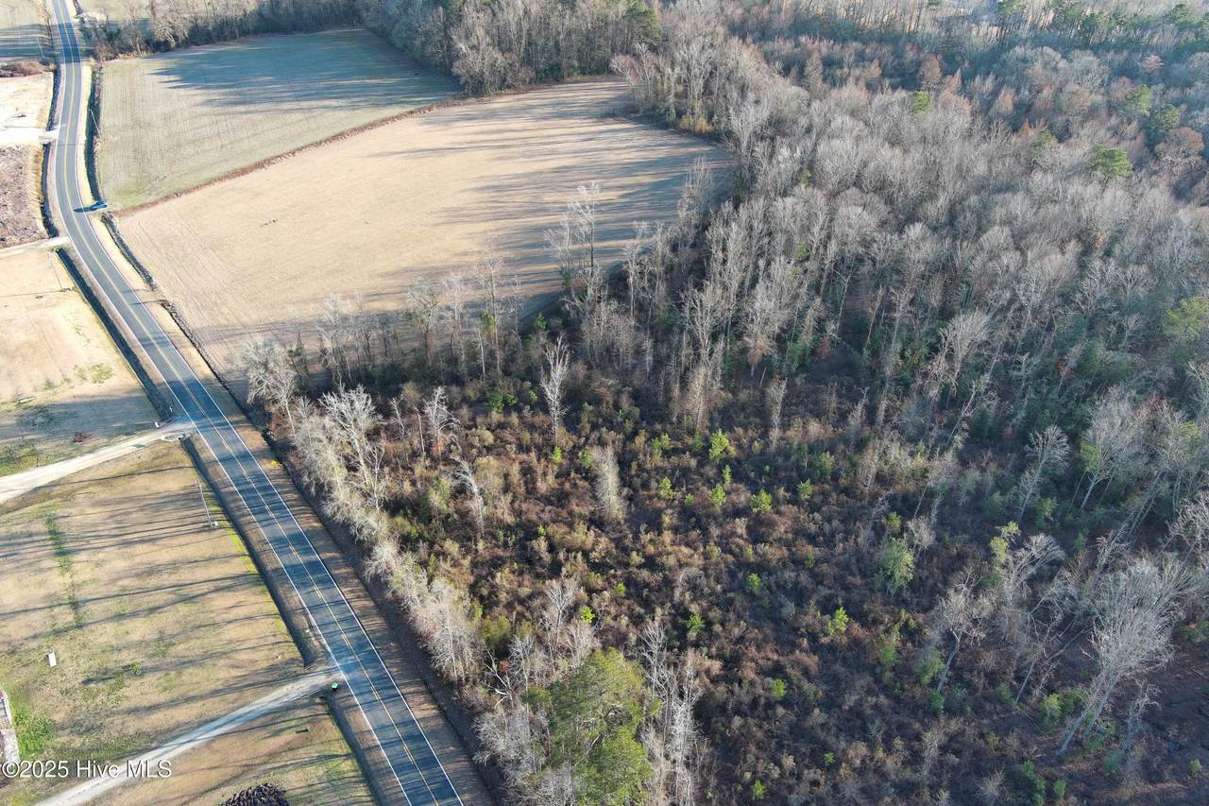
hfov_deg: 63.7
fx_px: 974
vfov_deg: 45.0
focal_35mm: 29
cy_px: 403
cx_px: 604
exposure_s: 1/174
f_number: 2.8
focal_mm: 10.57
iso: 100
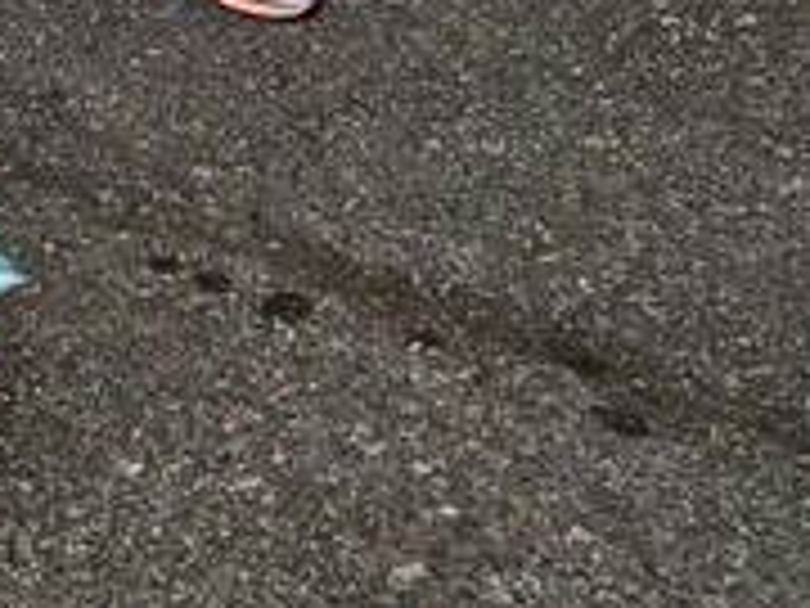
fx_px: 2387
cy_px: -716
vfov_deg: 12.3
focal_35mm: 102
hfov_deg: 17.8
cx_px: -284
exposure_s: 1/359
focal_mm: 6.3
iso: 50
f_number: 1.7
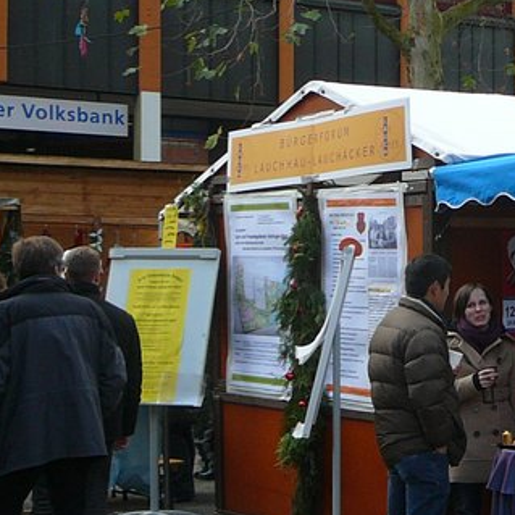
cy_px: 365
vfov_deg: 17.9
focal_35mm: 97
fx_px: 1633
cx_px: 768
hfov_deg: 16.4
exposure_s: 1/160
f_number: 2.8
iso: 80
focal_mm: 5.2
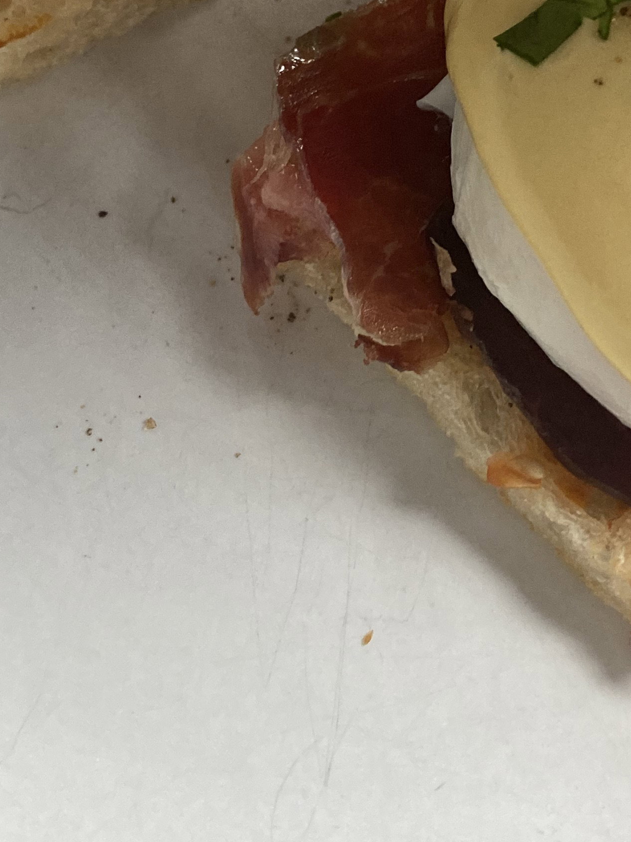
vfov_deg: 30.0
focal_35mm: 62
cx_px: 442
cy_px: 100
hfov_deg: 23.5
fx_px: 1507
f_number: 1.8
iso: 400
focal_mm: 4.25
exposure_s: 1/60
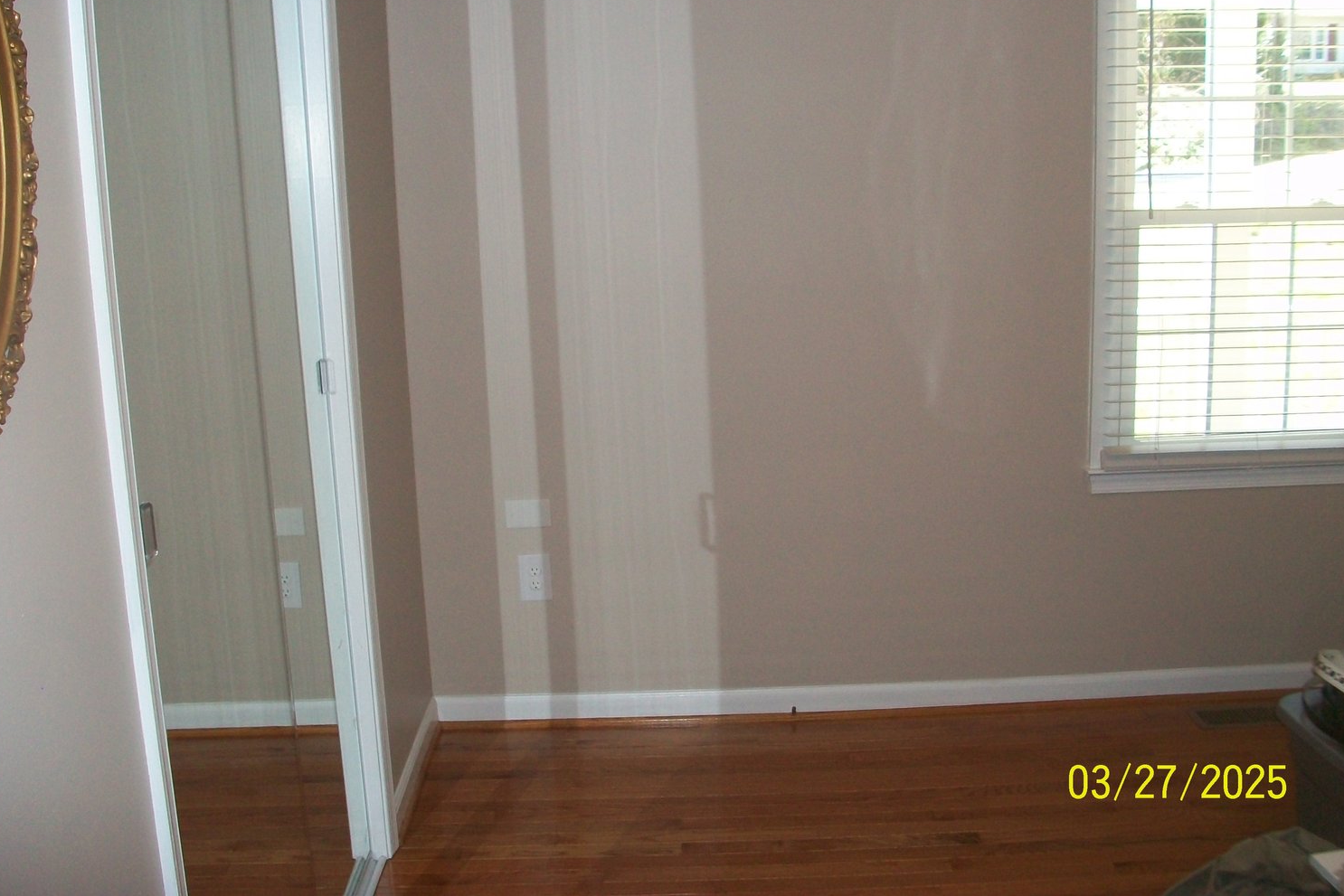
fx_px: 1344
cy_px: 384
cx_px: 672
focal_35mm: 36
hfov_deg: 53.1
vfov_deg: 36.8
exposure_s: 1/60
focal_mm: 5.7
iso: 120
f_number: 2.8
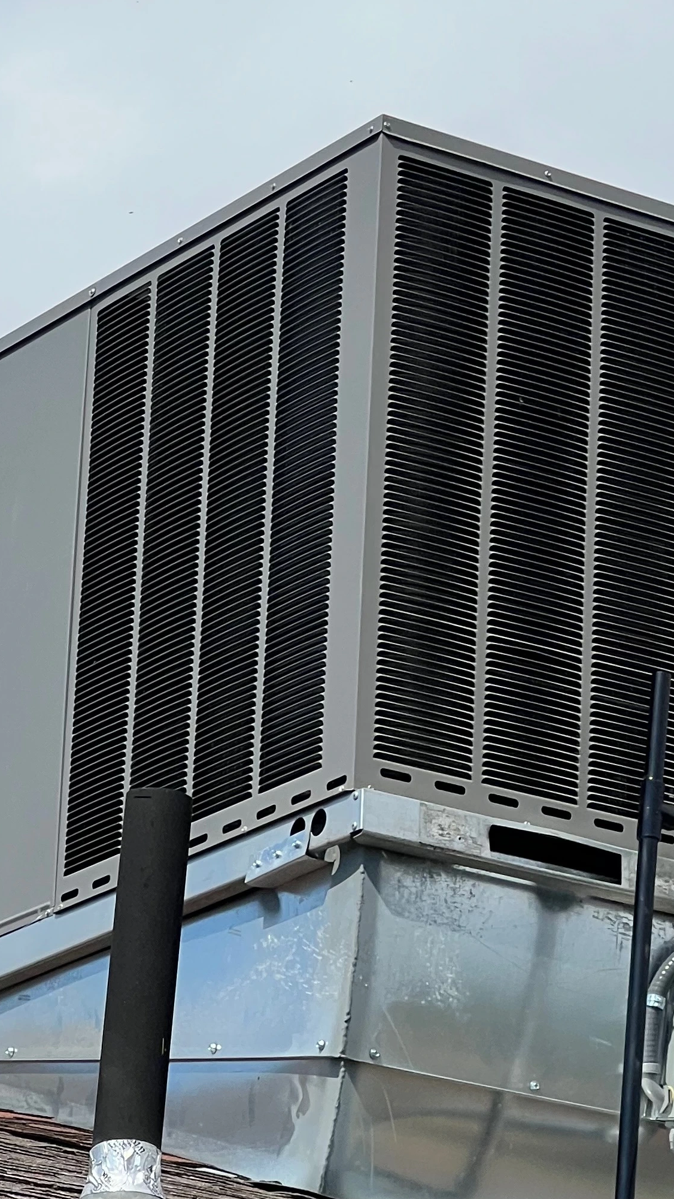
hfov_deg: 7.2
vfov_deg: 12.7
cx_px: 667
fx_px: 5368
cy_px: 608
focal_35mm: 169
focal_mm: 9
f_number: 2.8
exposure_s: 1/1167
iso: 32
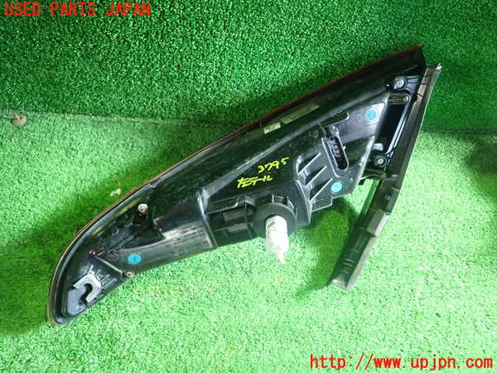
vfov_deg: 54.9
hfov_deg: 69.4
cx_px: 248
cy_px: 186
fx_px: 359
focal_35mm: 25
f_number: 2
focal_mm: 4.5
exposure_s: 1/30
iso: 400
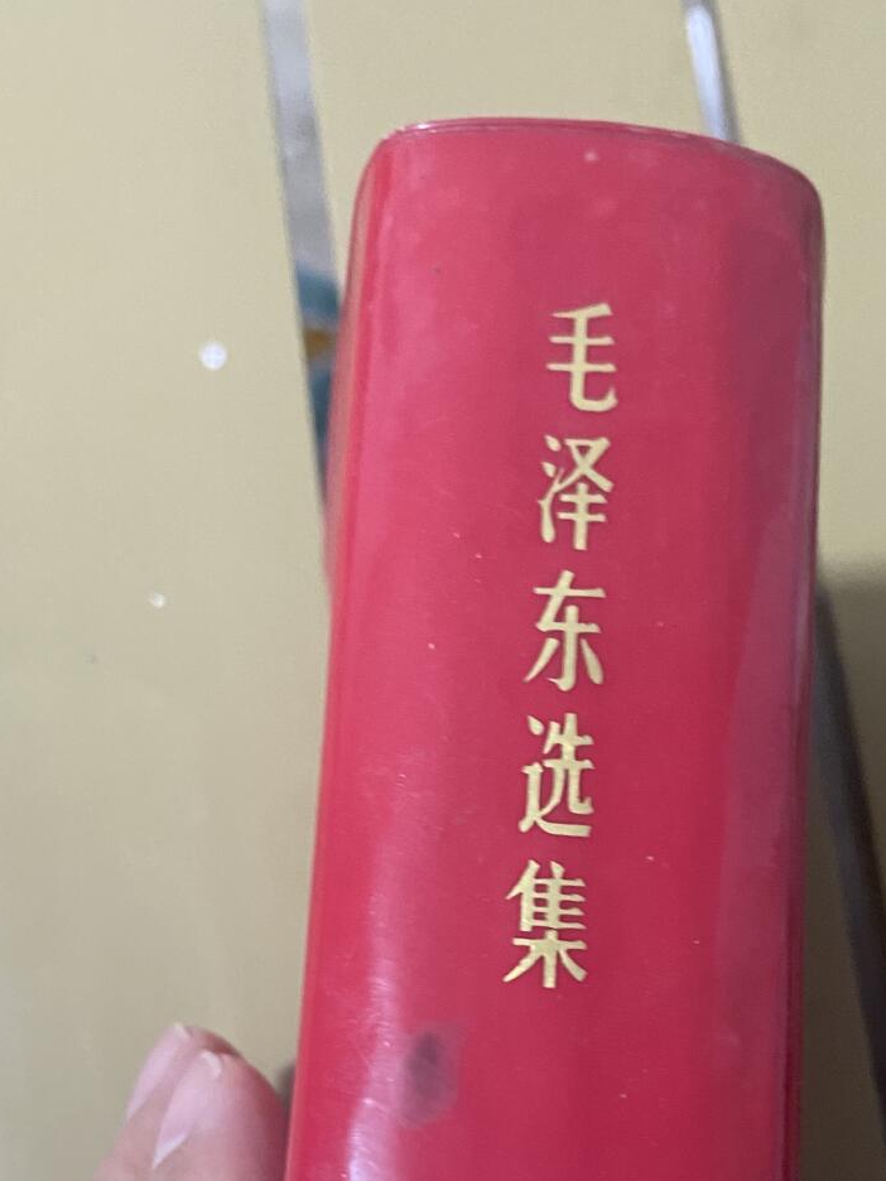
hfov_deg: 29.0
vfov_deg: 36.3
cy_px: 1012
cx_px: 562
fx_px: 1706
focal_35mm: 50
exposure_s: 1/50
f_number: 1.8
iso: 400
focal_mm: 4.25
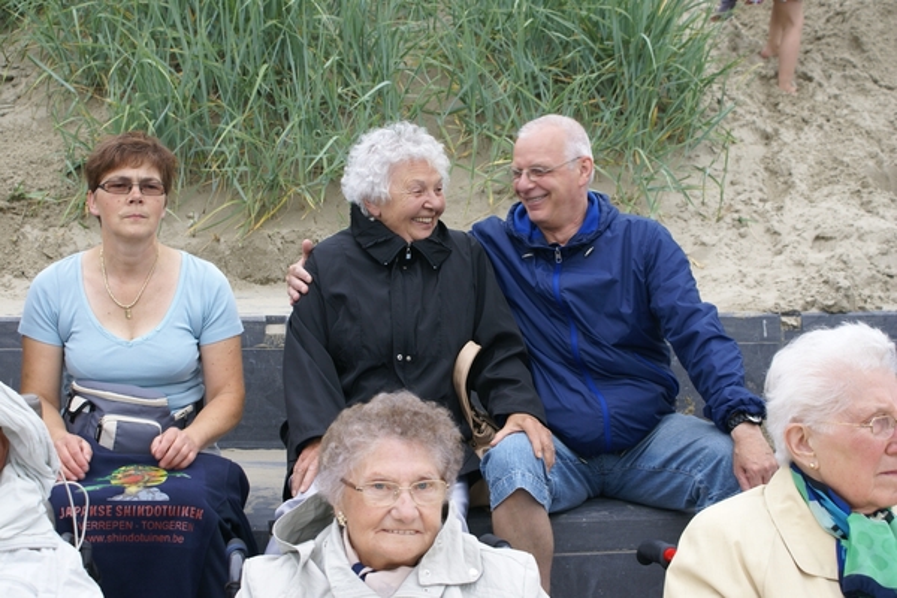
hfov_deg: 37.9
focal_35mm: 52
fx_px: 1308
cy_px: 299
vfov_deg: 25.8
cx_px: 448
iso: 100
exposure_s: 1/80
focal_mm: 35
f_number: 5.6
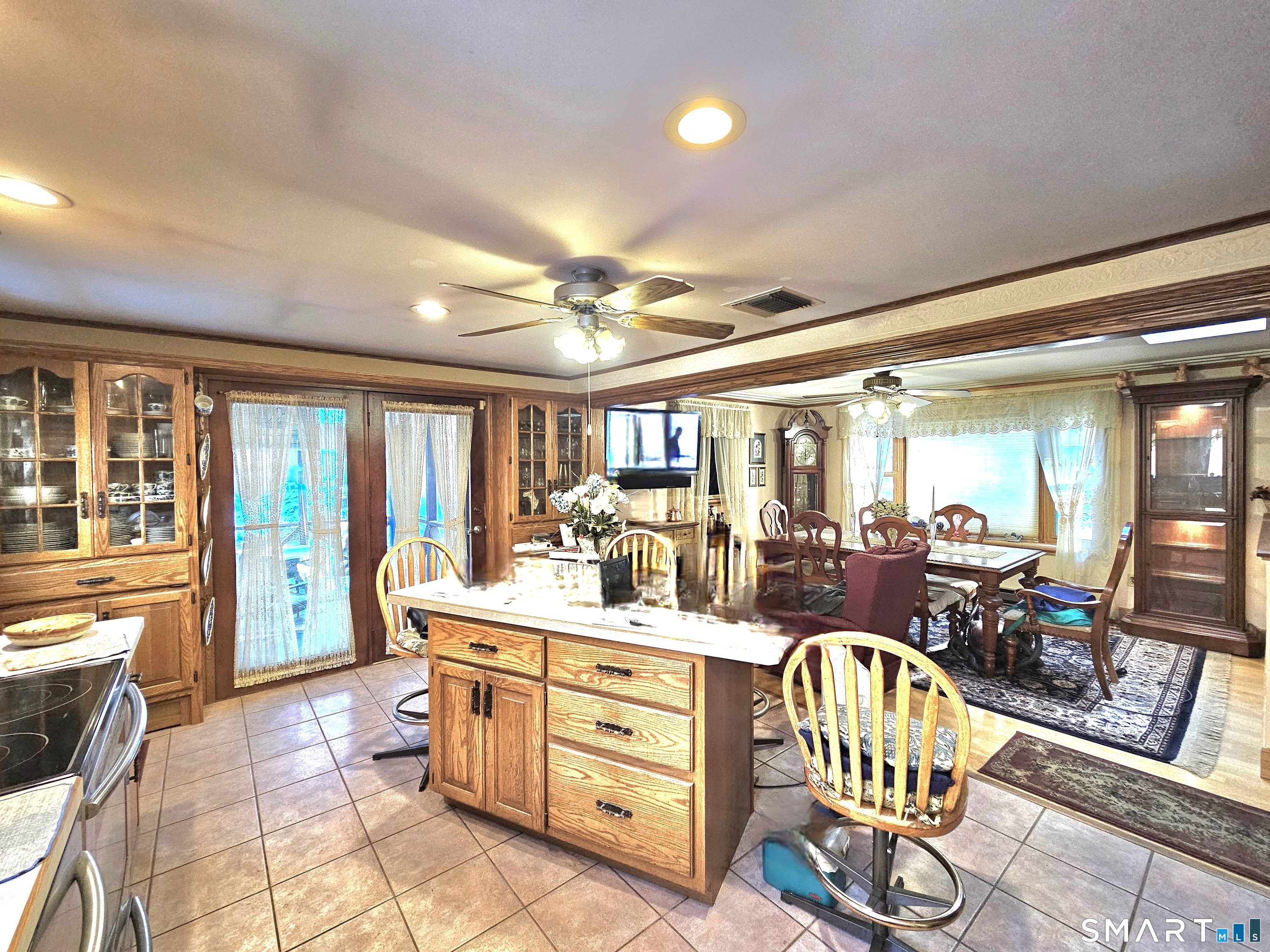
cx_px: 635
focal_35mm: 13
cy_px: 476
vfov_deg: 89.9
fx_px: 477
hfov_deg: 106.2
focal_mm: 2.2
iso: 320
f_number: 2.2
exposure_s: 1/60.2
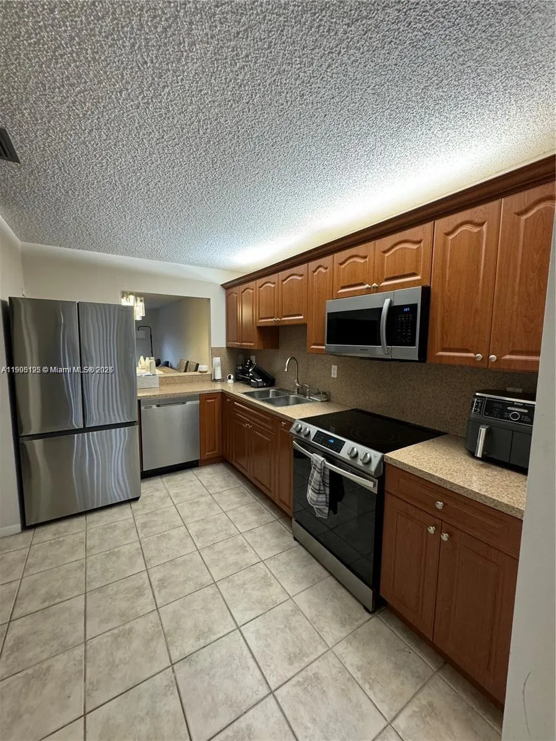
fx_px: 300
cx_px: 278
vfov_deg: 102.1
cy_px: 370
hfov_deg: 85.7
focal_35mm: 14
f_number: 2.2
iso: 250
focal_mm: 2.22
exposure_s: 1/60
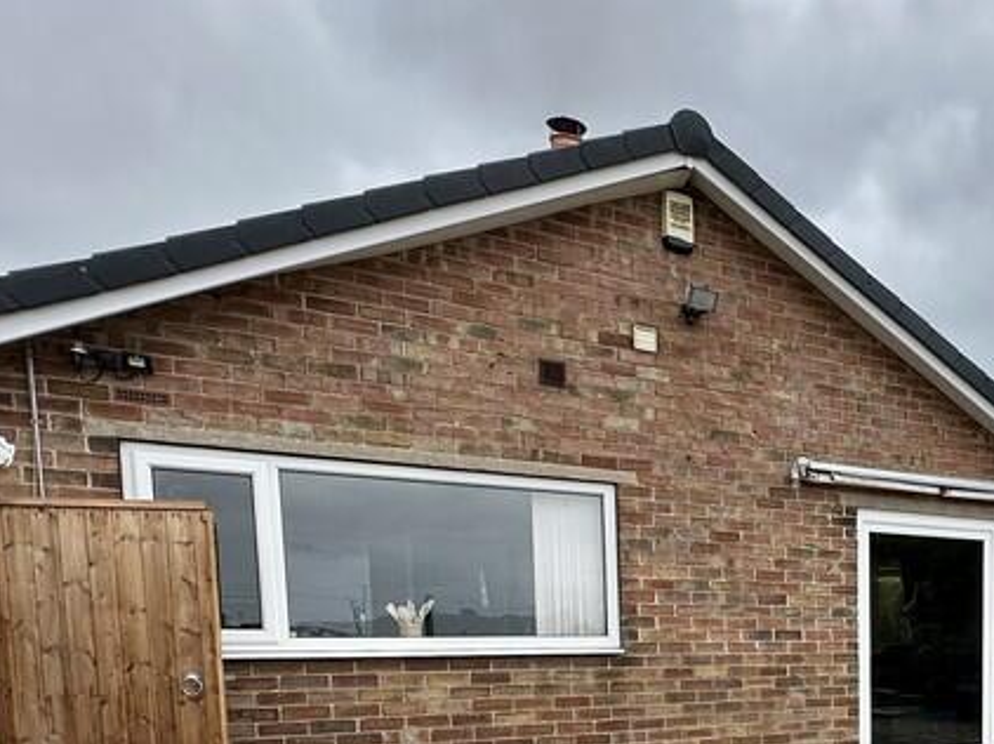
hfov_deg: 46.6
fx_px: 976
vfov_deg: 37.6
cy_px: 732
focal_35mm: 34
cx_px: 956
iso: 40
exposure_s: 1/855
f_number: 2.2
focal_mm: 2.22
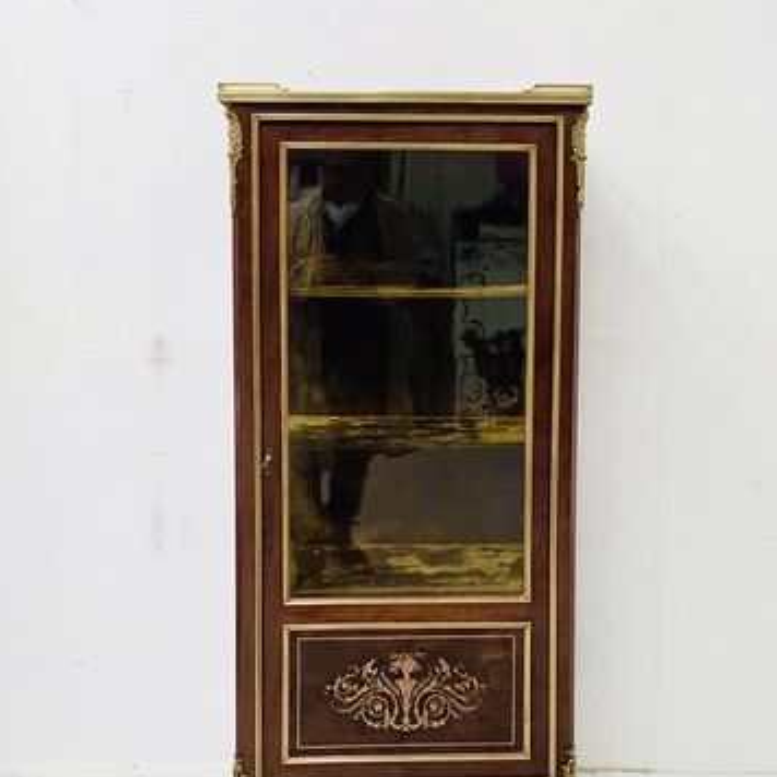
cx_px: 386
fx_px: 787
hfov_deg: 52.5
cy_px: 515
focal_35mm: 31
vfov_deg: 51.6
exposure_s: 1/30
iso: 800
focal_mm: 4.25
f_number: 1.8
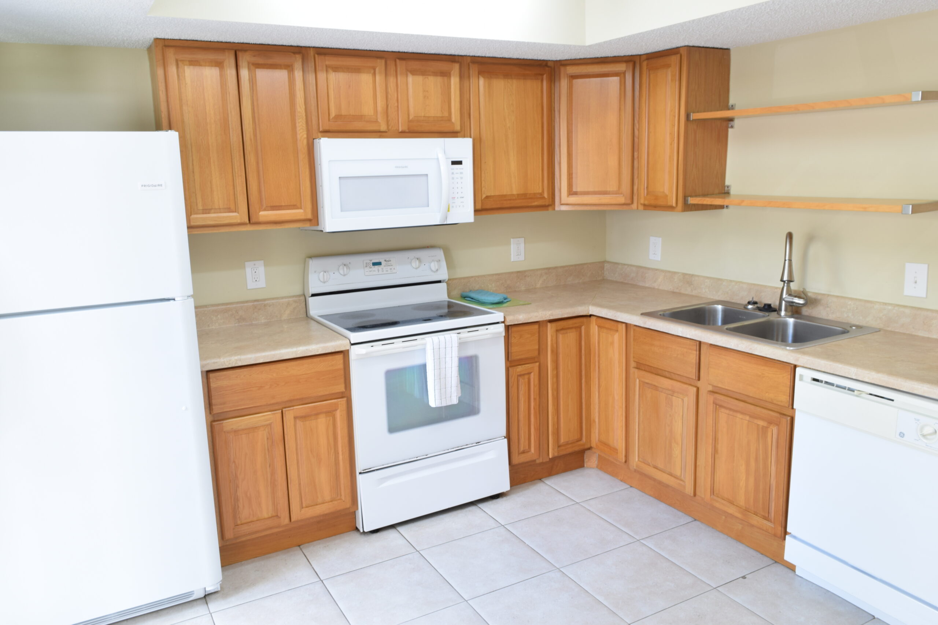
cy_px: 312
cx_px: 469
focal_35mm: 27
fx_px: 703
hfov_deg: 67.4
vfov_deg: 47.9
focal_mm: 18
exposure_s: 1/1.3
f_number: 11
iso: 100
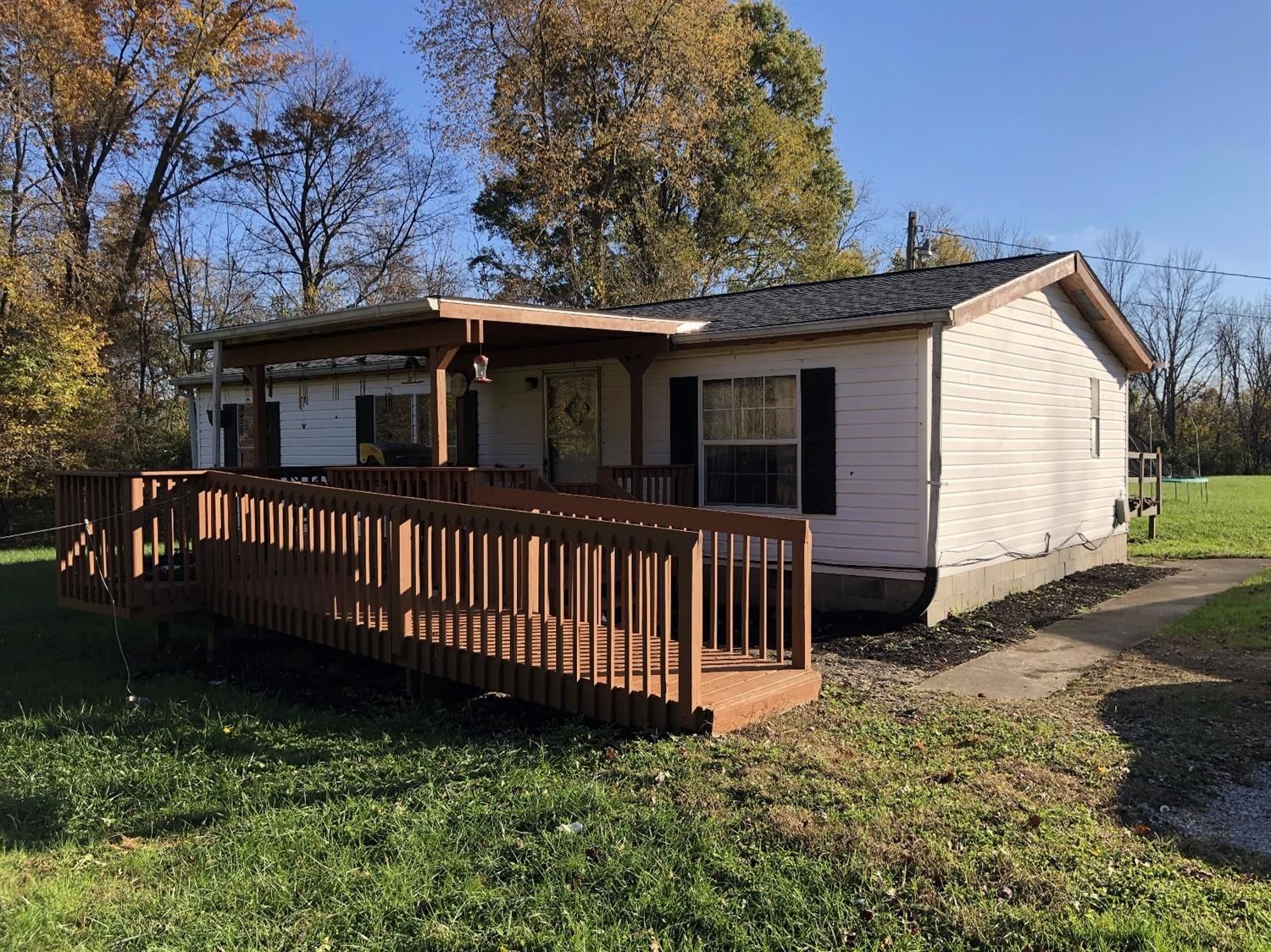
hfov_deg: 63.5
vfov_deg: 49.7
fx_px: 1028
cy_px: 476
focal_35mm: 28
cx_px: 636
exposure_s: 1/923
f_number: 1.8
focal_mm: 4
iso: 20
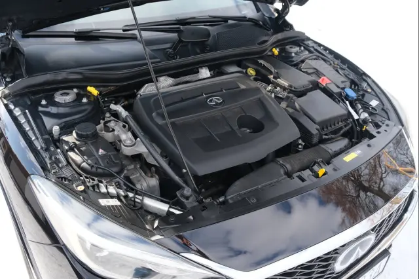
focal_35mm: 32
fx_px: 372
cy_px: 140
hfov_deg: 58.7
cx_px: 210
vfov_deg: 41.1
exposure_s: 1/240
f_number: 5.6
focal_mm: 21.4
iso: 320
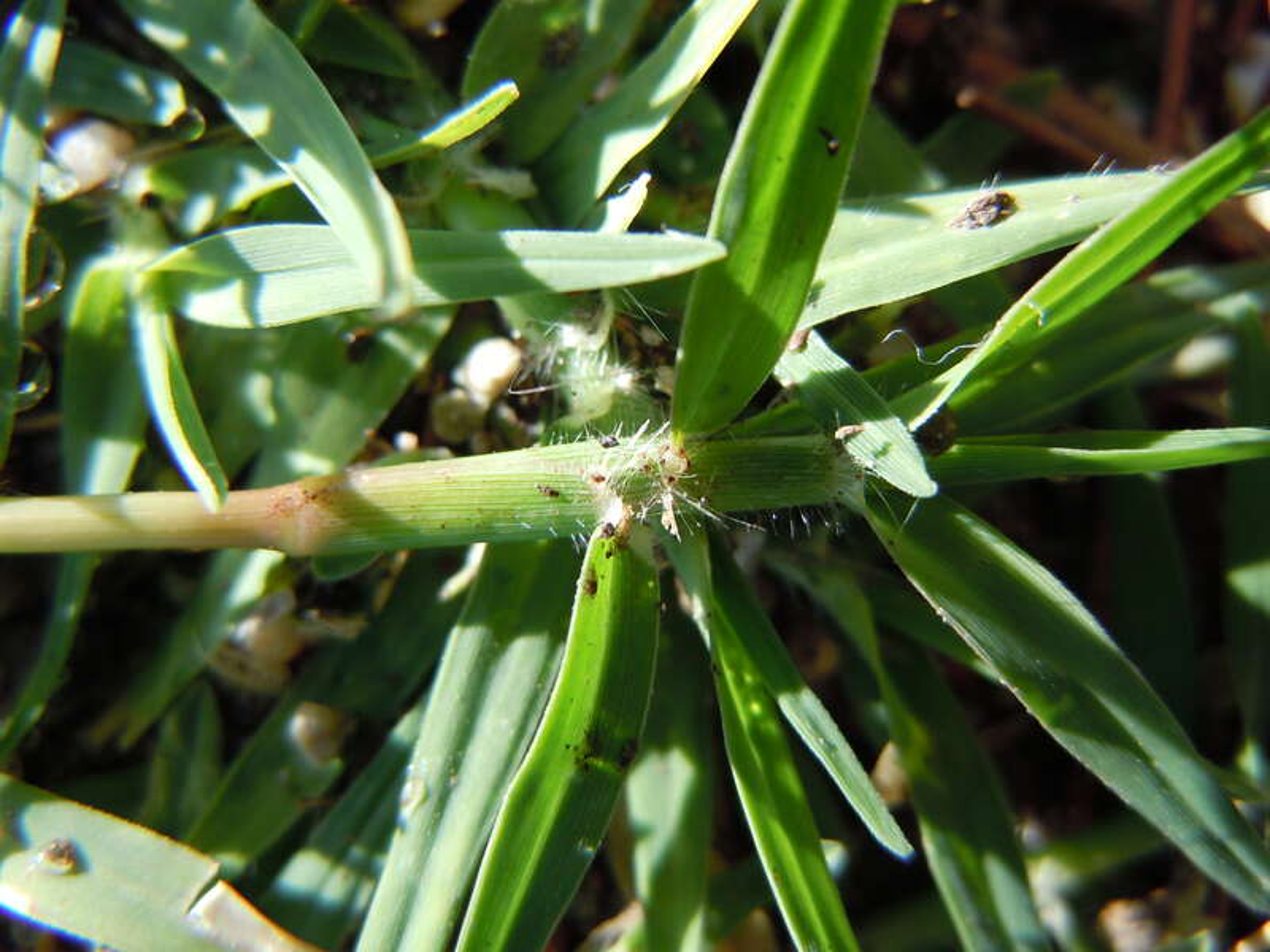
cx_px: 635
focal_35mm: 30
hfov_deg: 60.0
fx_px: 1101
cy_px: 476
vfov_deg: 46.8
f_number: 3.5
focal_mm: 5.4
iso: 100
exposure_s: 1/250
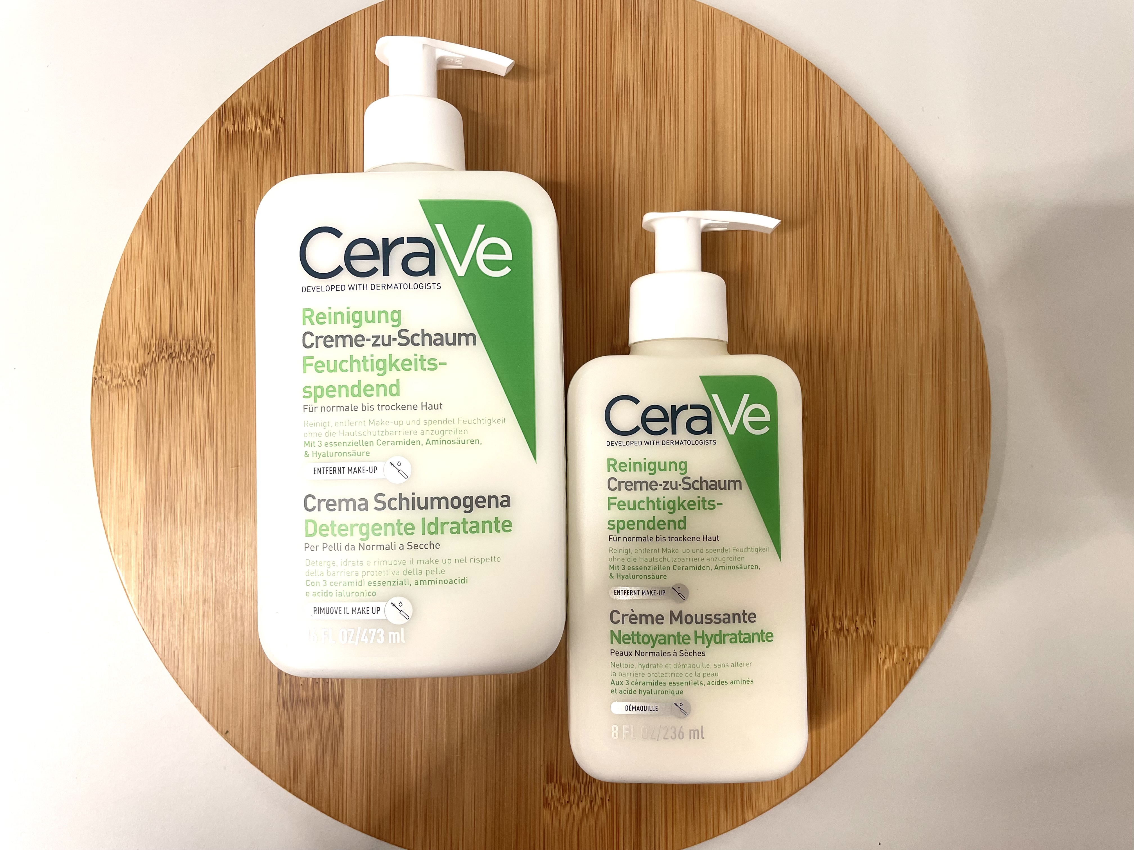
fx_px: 852
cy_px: 425
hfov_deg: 67.3
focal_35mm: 26
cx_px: 567
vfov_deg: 53.1
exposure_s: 1/100
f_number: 1.6
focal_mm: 4.2
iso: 80
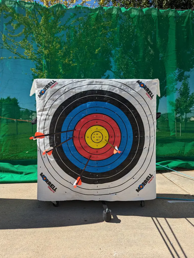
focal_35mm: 24
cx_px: 97
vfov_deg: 71.5
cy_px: 129
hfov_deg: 56.9
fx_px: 179
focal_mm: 6.81
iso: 44
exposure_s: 1/2463
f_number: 1.85
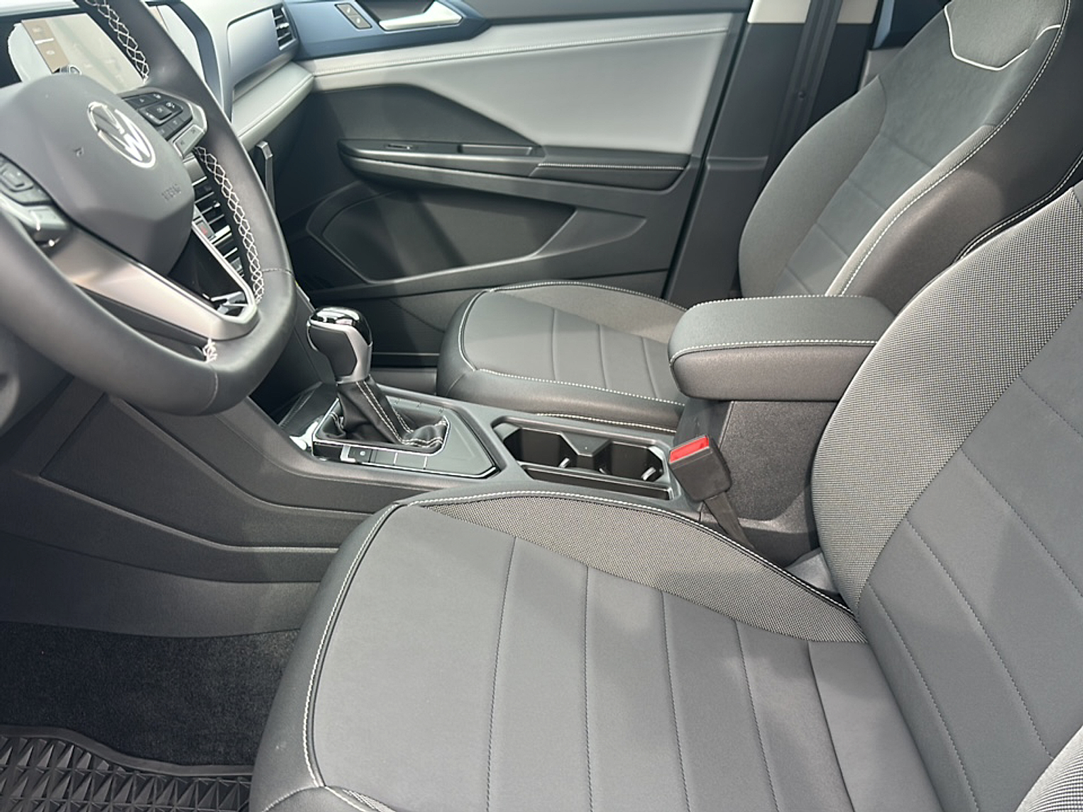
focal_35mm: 25
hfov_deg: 69.4
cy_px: 406
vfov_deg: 54.9
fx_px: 782
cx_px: 542
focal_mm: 6.86
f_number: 1.78
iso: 64
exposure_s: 1/193
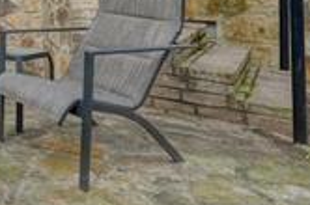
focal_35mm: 58
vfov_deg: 21.8
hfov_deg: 27.7
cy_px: -33
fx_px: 498
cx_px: -110
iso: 500
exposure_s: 1/30
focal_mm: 15
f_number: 9
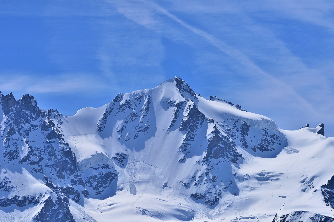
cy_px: 111
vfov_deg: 6.9
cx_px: 167
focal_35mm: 200
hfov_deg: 10.3
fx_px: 1856
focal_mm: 200
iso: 500
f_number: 8
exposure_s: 1/5000
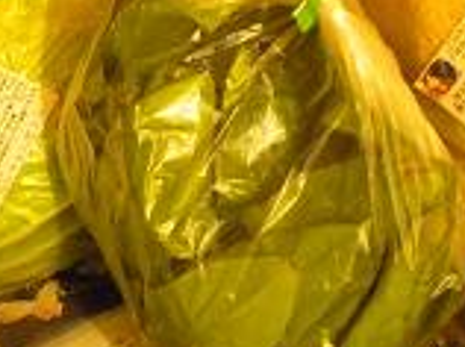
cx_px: 187
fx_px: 1086
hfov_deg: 24.1
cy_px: 85
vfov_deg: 18.0
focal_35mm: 81
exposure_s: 1/10.8
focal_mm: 6.3
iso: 800
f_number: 3.1
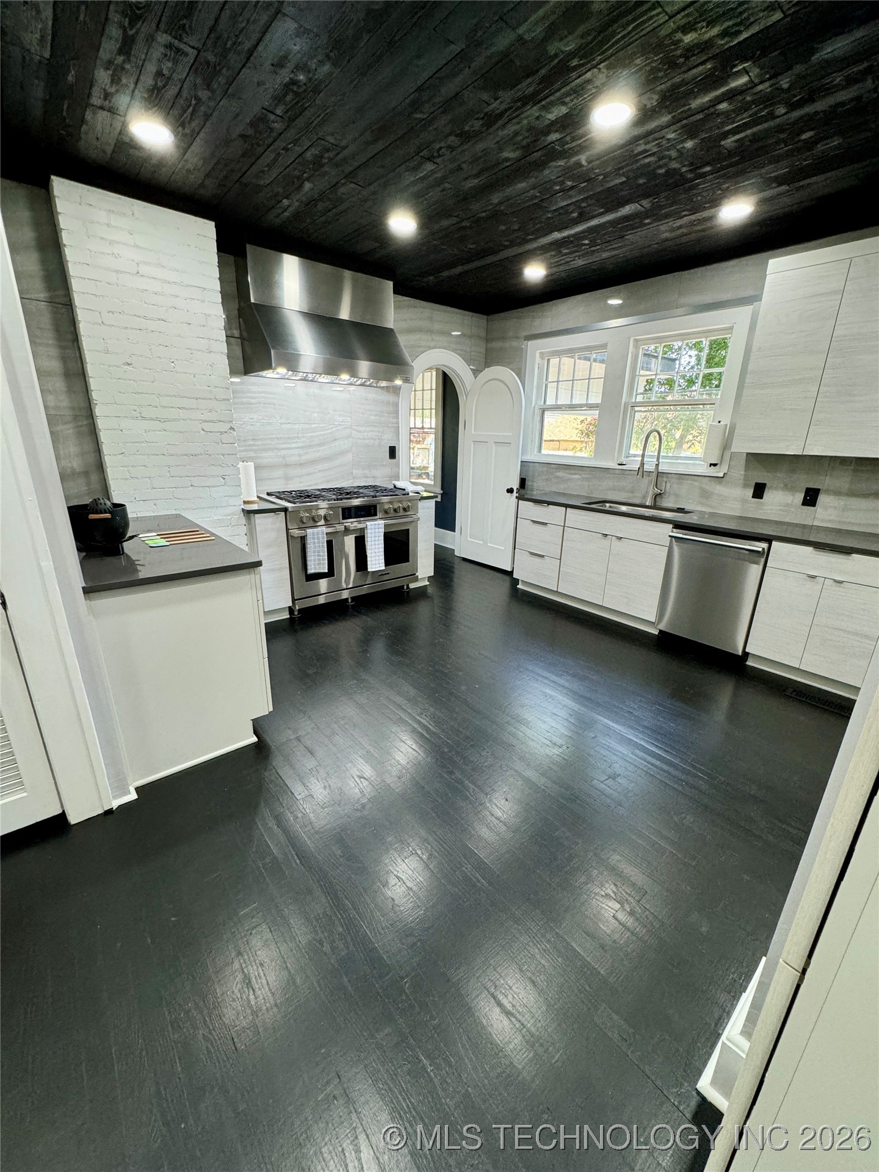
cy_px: 586
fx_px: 474
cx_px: 440
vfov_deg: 102.1
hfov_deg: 85.7
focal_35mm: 14
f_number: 2.2
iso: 250
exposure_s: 1/120
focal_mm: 2.22
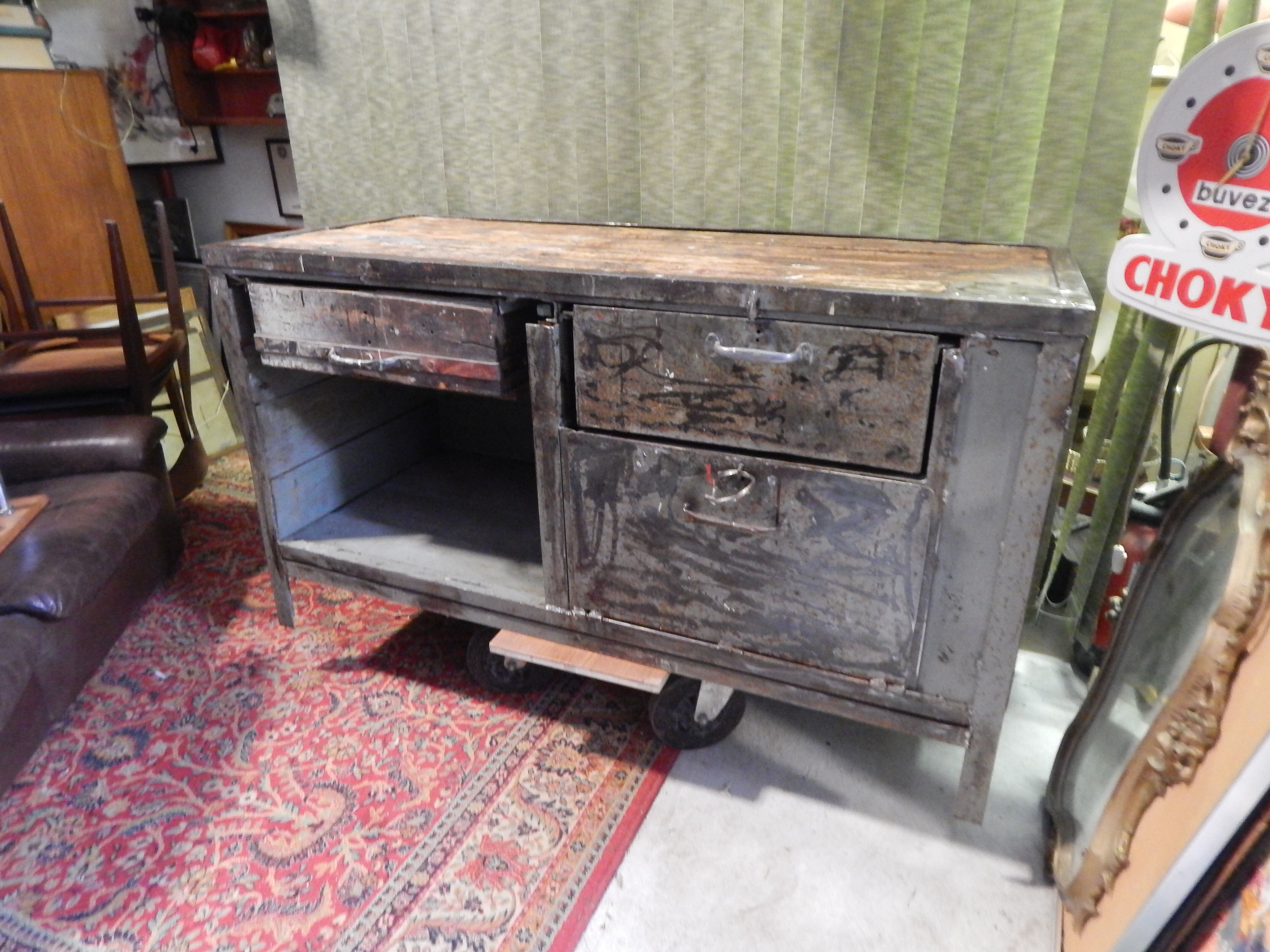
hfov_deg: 76.4
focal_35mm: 22
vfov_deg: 61.1
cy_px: 476
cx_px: 635
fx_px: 807
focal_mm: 4
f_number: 3
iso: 800
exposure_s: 1/2.5
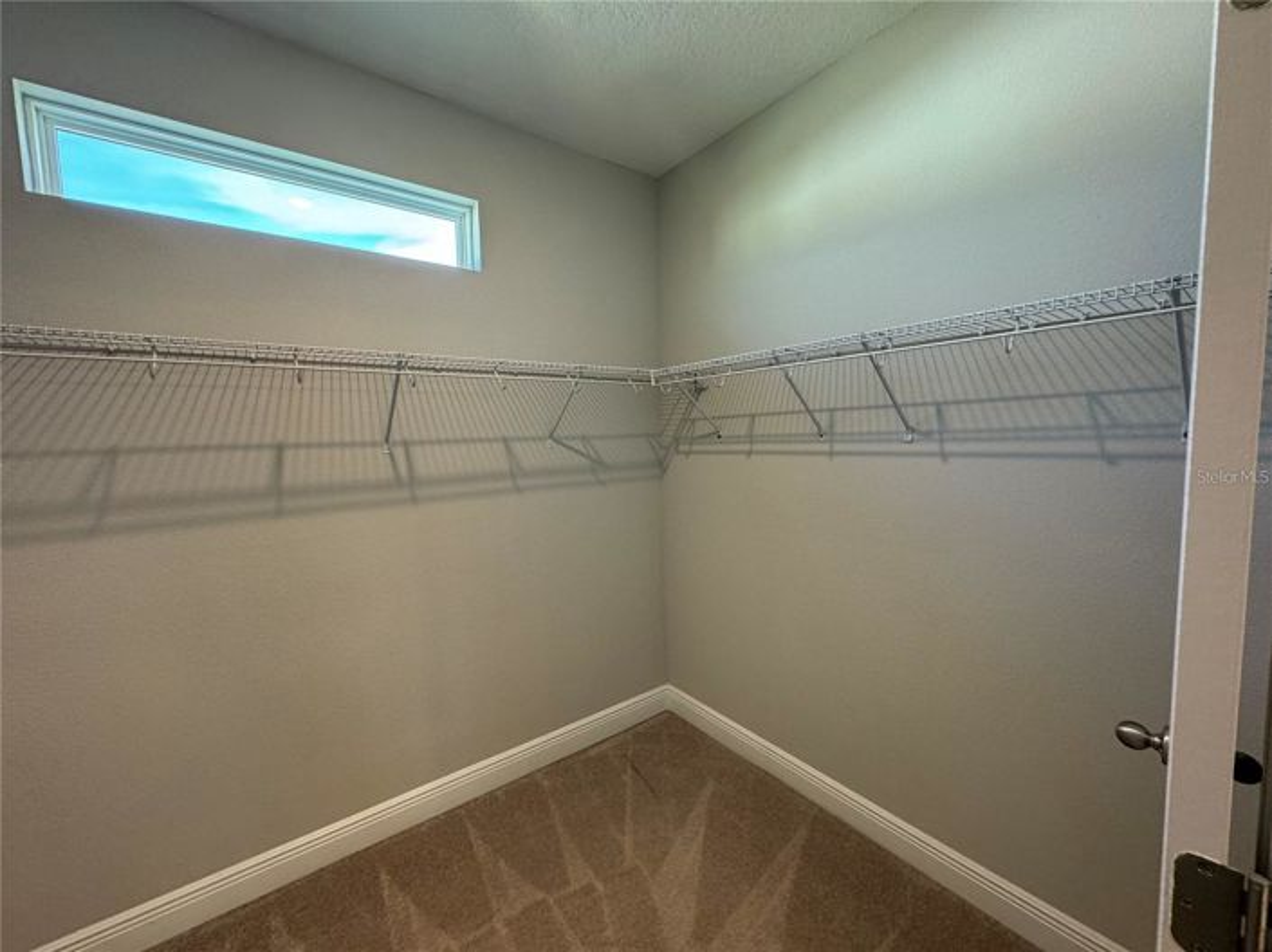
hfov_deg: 102.1
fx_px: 514
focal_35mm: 14
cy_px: 476
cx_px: 636
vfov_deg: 85.6
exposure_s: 1/60
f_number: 2.2
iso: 160
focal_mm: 2.22
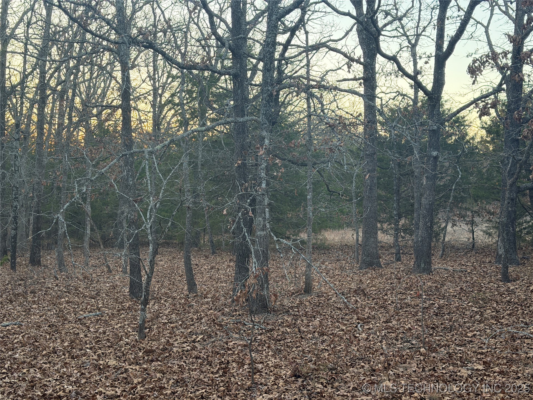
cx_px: 266
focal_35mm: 48
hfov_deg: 39.7
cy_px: 200
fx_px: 739
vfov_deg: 30.3
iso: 200
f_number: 1.78
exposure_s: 1/177
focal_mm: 6.76
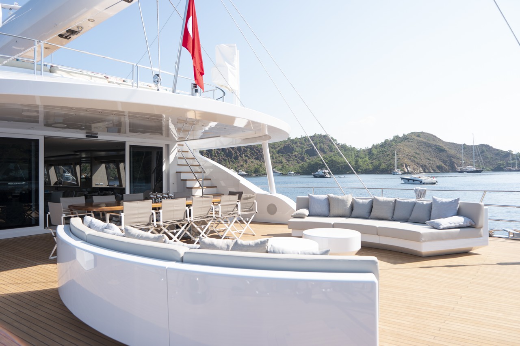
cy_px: 173
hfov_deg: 73.8
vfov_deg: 53.1
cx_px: 260
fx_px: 347
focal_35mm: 24
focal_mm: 16
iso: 100
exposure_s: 1/500
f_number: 4
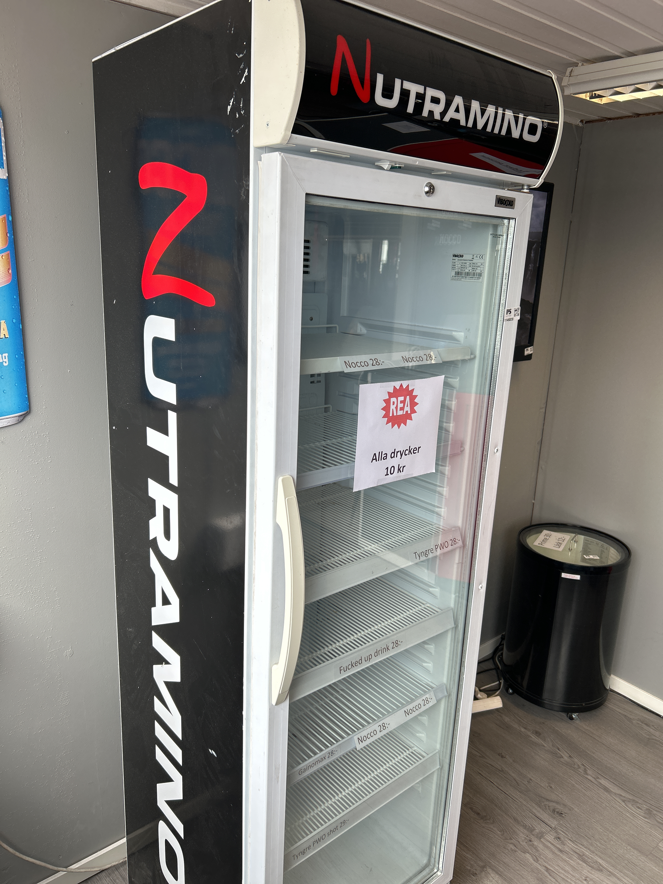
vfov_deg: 67.3
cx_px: 332
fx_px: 664
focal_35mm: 26
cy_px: 442
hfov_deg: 53.1
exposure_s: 1/117
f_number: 1.5
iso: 32
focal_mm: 5.7
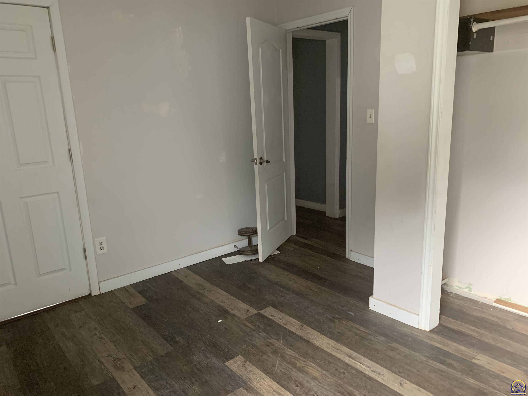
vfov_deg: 53.1
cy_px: 198
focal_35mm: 26
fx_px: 397
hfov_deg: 67.3
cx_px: 264
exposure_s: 1/51
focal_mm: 4.25
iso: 400
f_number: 1.8
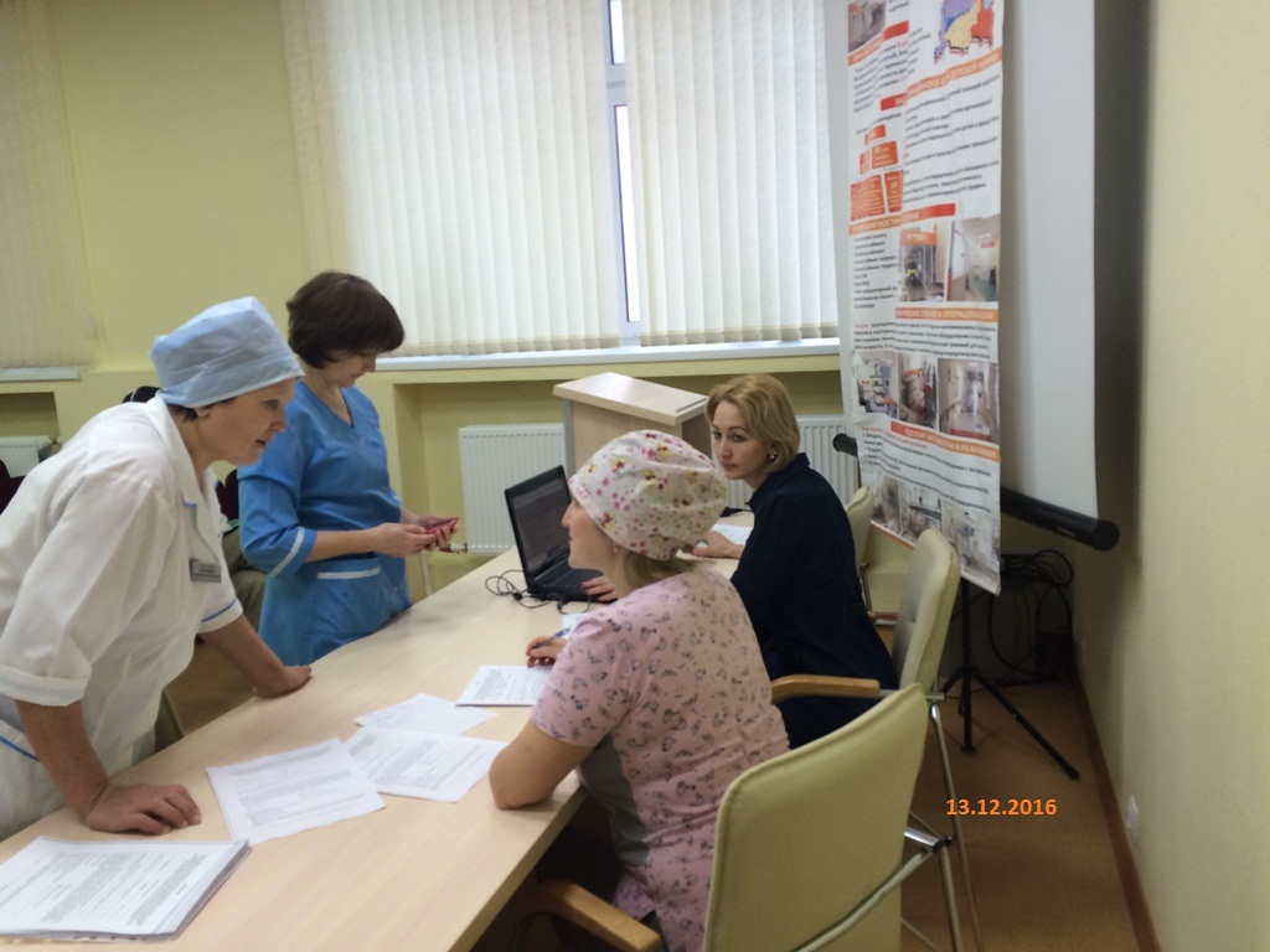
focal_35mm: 29
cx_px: 635
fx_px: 1064
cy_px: 476
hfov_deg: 61.7
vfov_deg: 48.2
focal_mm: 4.15
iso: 40
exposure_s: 1/33
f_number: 2.2
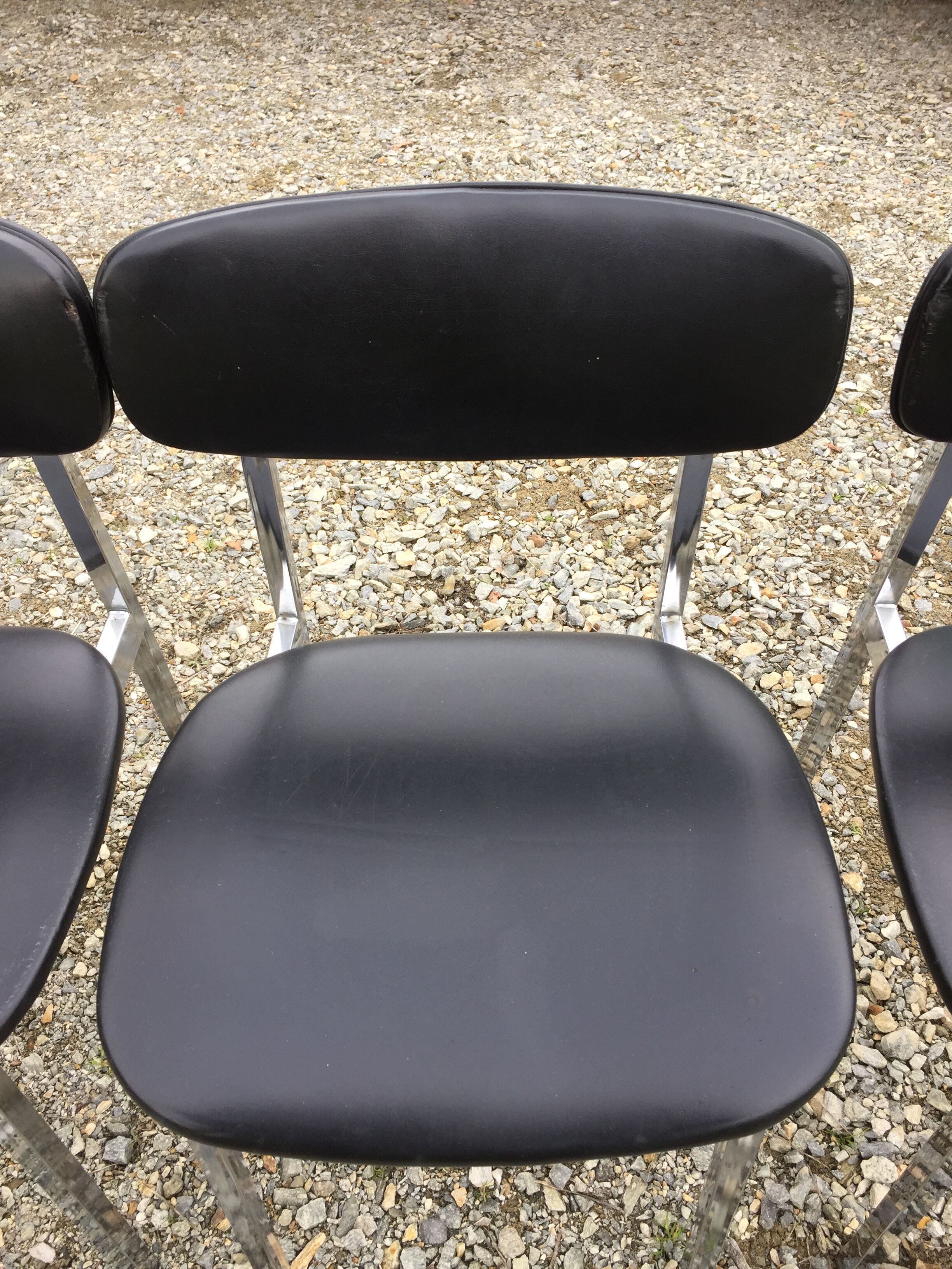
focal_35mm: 29
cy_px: 634
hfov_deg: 48.2
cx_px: 476
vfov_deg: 61.7
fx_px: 1063
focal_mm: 4.15
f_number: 2.2
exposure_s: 1/100
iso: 32
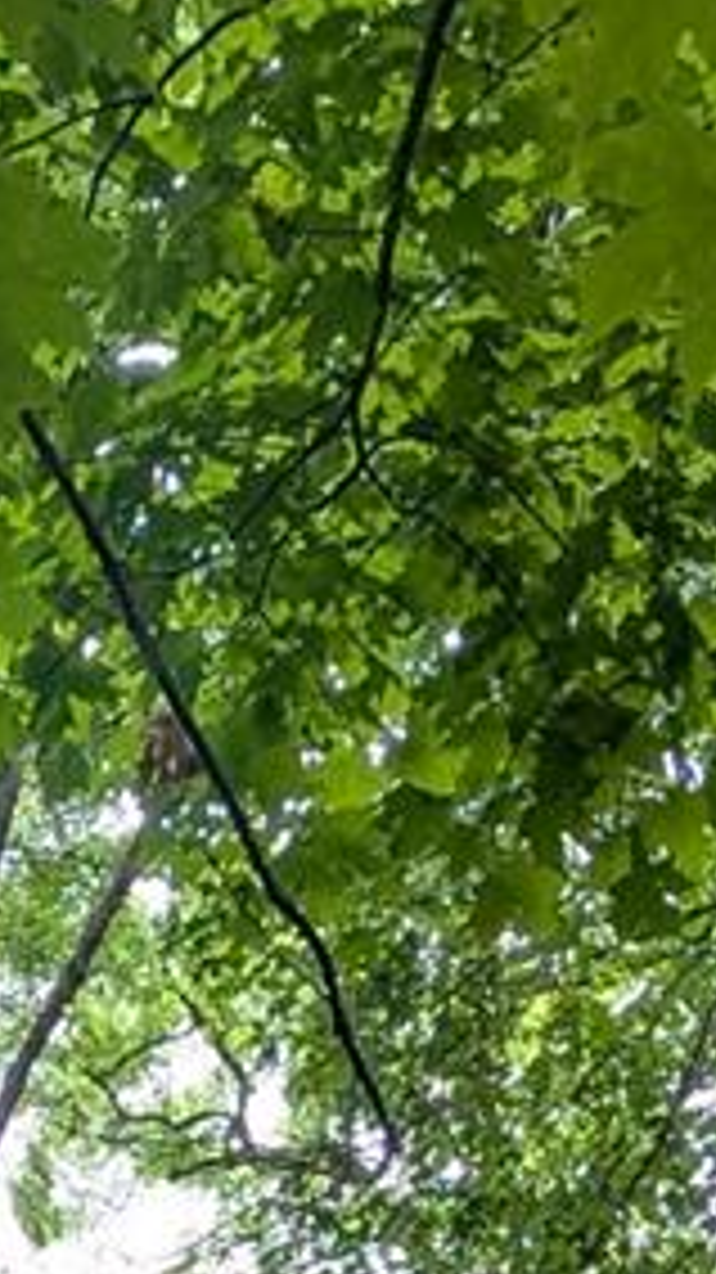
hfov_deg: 8.5
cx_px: 29
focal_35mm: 142
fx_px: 4797
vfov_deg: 11.6
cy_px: 3336
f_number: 1.85
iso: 52
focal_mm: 6.81
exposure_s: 1/79.1
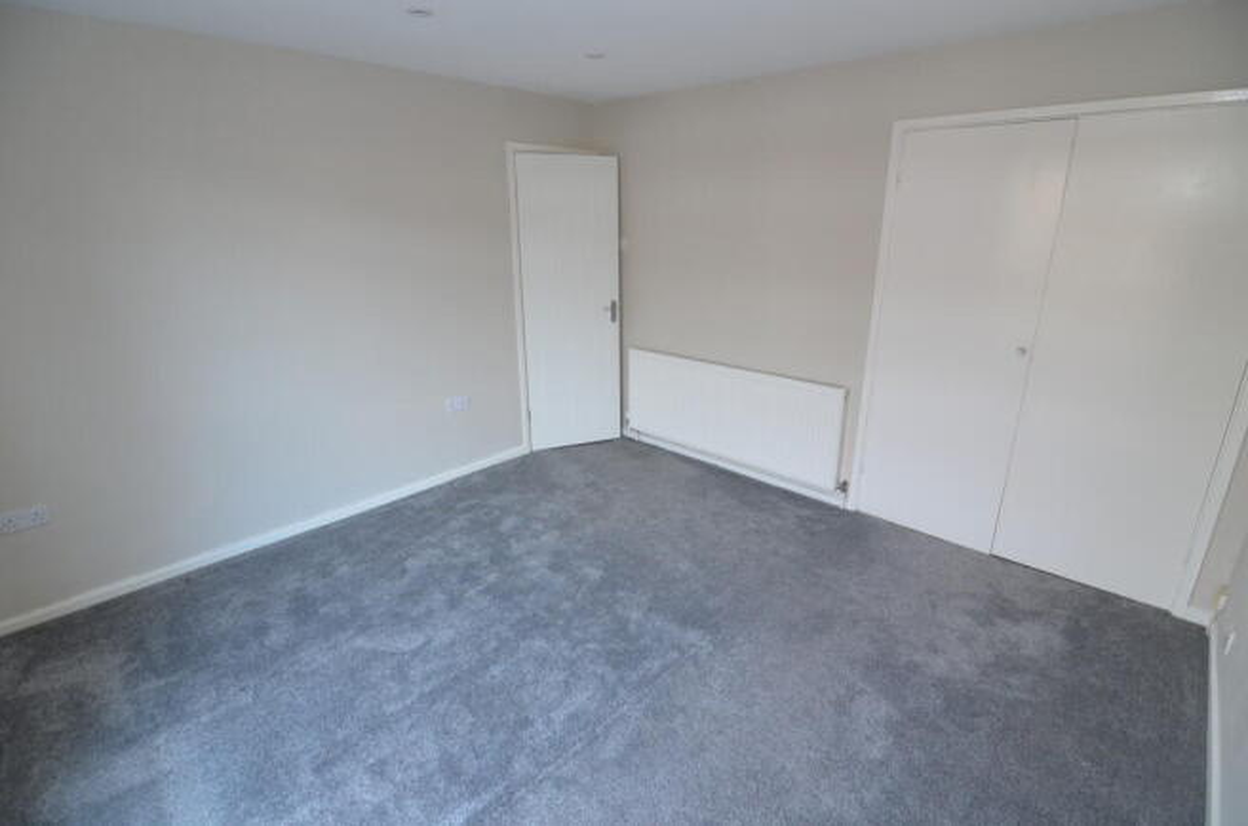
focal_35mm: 16
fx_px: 571
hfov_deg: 95.1
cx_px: 624
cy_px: 413
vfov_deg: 71.8
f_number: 4
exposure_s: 1/60
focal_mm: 11
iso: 500
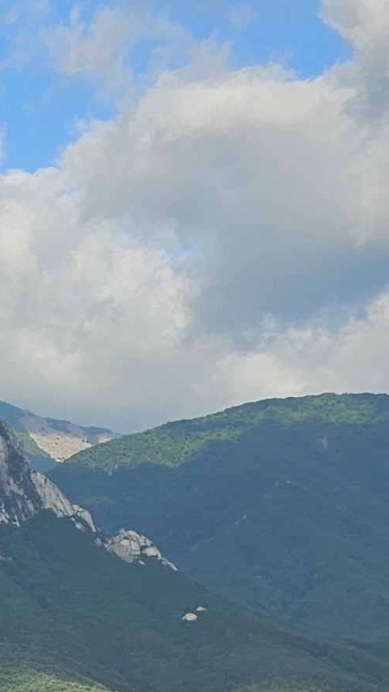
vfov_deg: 18.9
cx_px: -695
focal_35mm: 113
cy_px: 489
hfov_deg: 9.1
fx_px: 2072
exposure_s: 1/682
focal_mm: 6.3
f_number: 1.7
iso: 10
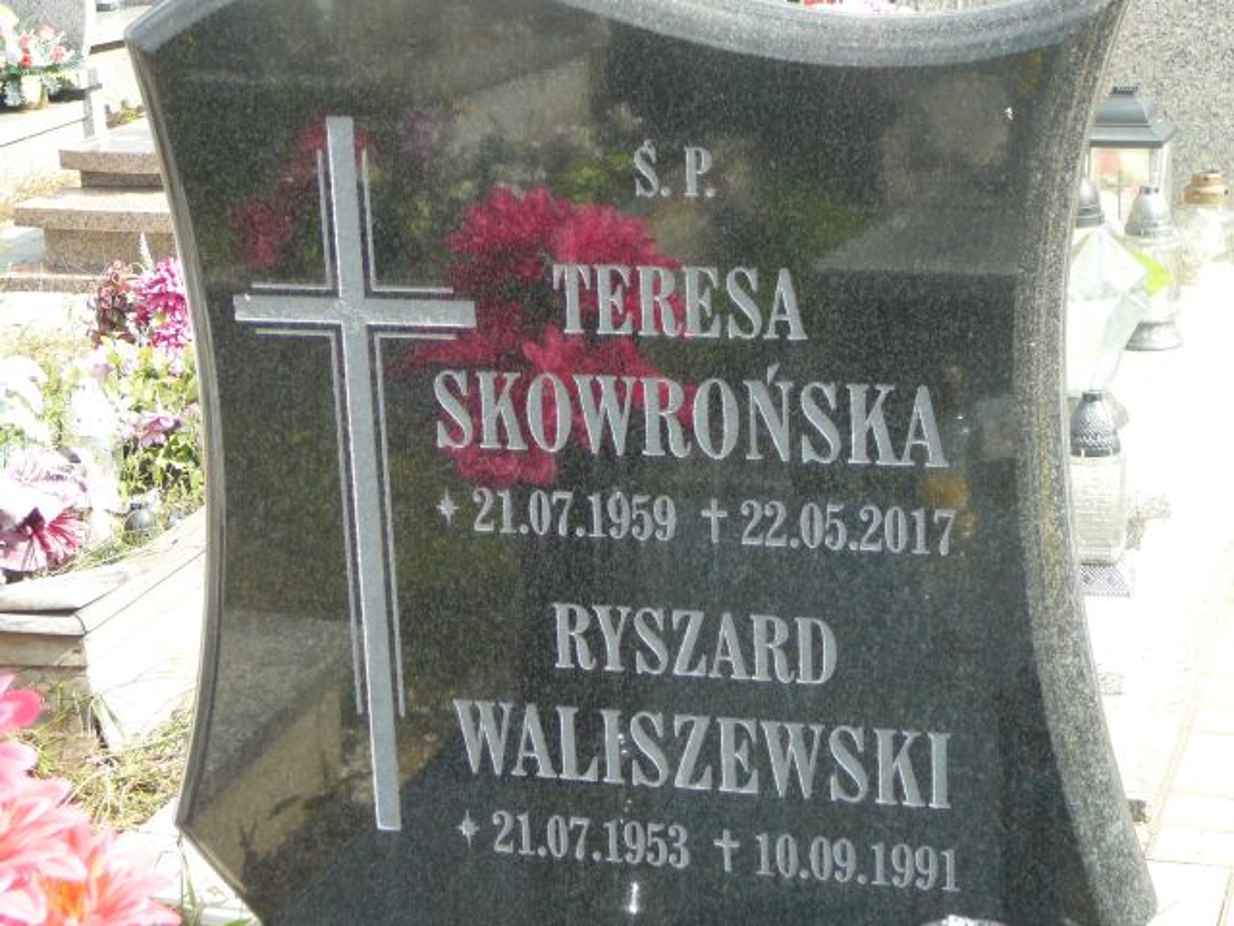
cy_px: 463
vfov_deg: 19.1
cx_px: 617
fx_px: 2745
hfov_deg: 25.3
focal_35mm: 77
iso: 80
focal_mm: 11.5
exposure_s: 1/200
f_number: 3.7
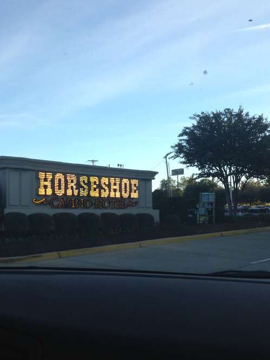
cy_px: 190
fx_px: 395
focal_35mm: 38
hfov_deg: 37.7
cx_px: 122
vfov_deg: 49.0
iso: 50
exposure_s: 1/526
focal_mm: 4.12
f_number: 2.4
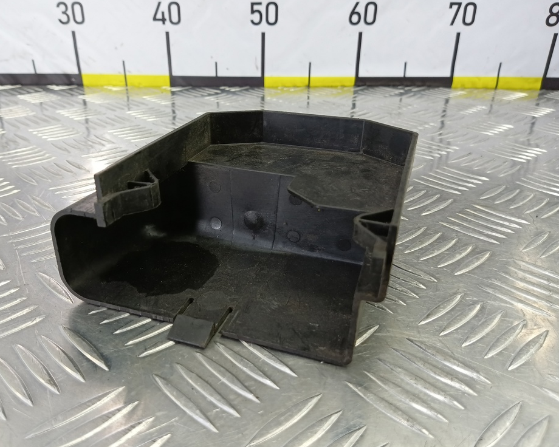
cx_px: 249
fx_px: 414
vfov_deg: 56.8
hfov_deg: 67.9
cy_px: 231
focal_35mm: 25
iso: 198
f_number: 1.6
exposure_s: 1/50
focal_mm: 4.11
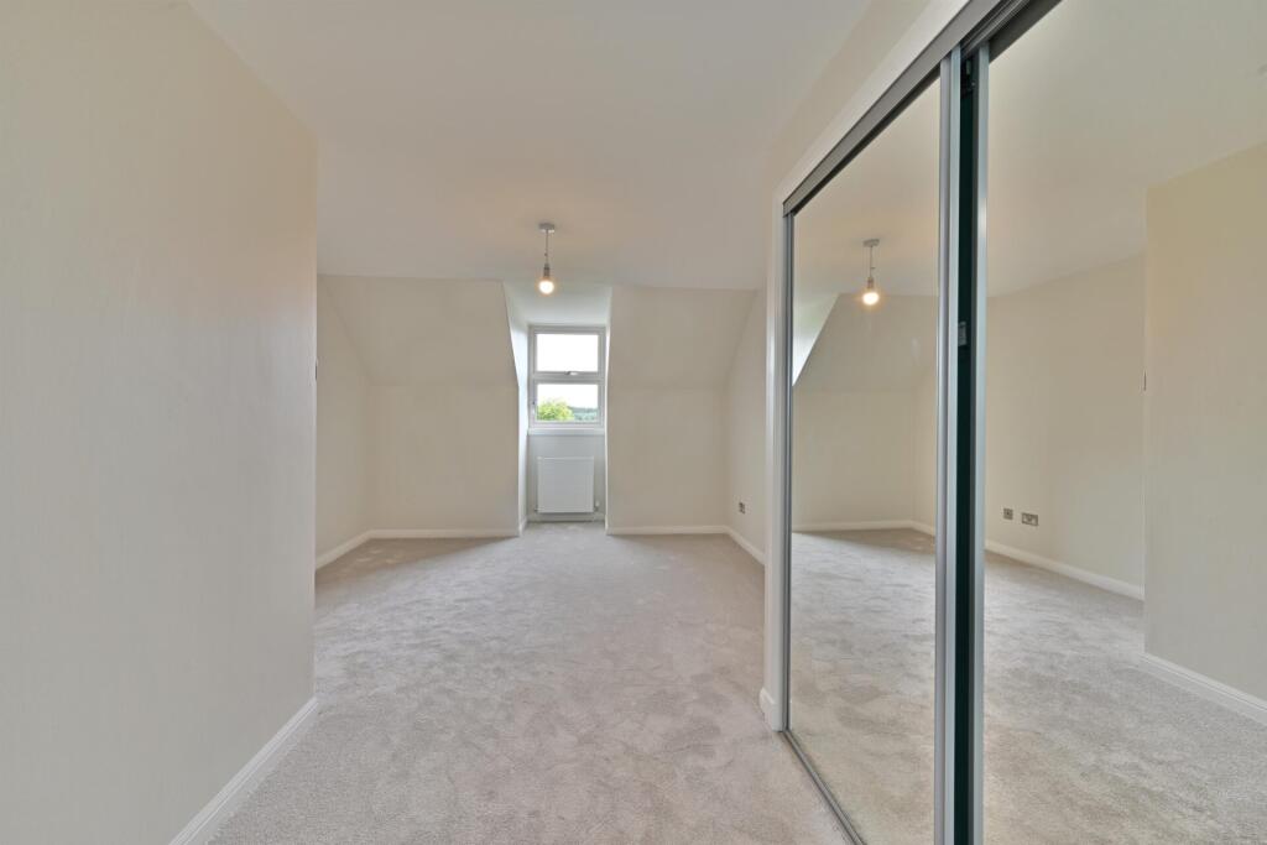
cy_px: 422
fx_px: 493
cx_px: 634
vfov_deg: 81.2
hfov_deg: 104.2
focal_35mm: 14
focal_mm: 14
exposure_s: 1/8
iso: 125
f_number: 11
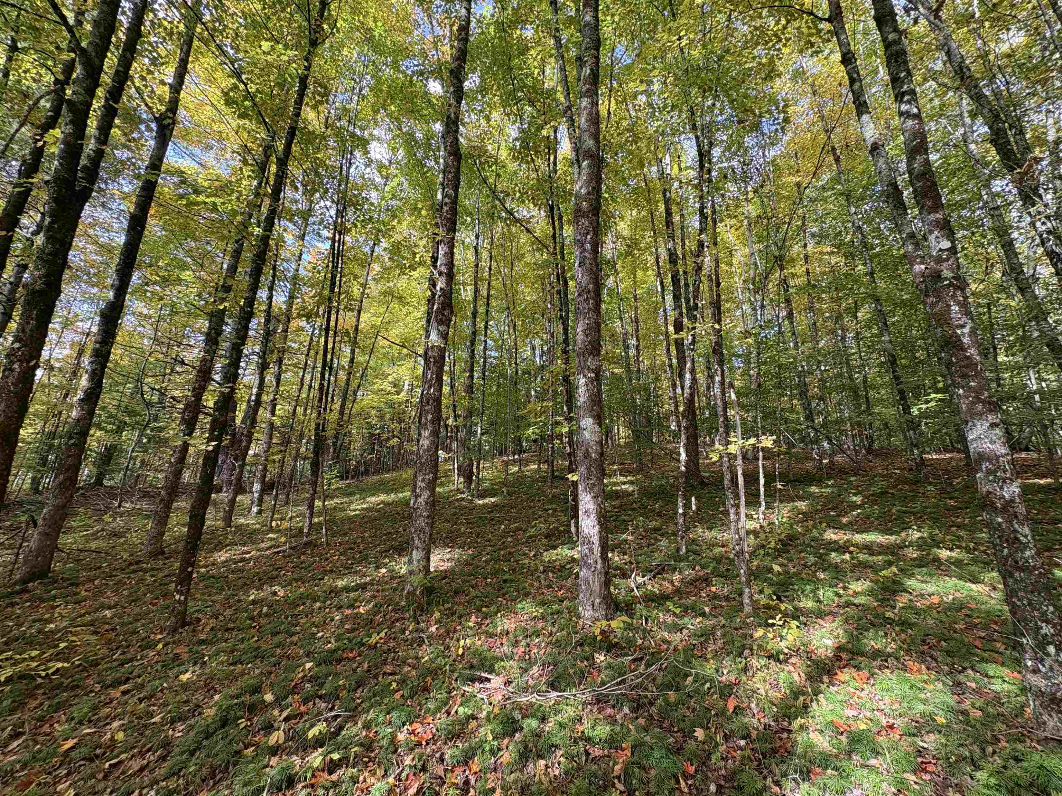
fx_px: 430
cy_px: 398
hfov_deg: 102.1
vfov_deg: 85.7
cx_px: 531
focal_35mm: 14
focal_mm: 2.22
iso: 40
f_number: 2.2
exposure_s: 1/99
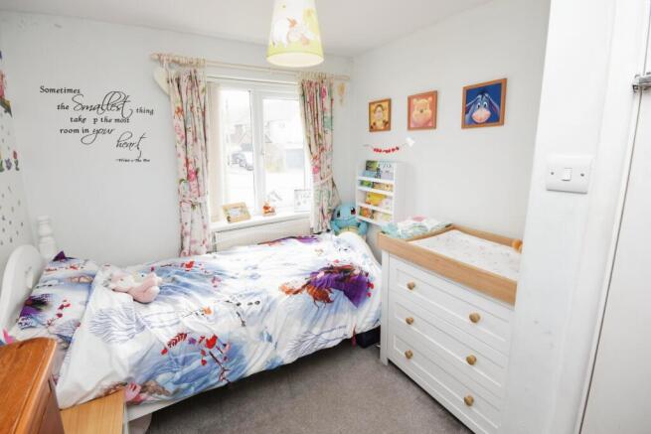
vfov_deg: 77.4
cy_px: 217
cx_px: 326
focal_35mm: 15
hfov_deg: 100.4
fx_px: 271
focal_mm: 10
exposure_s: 1/50
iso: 400
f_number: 8
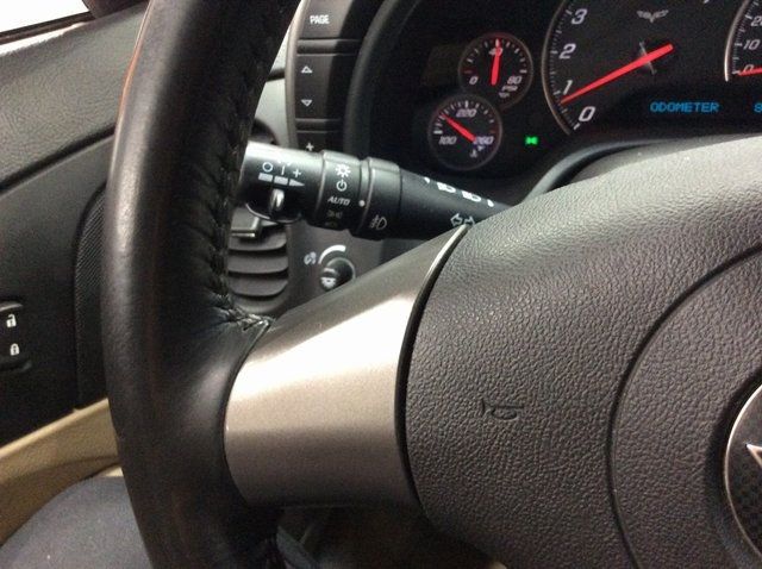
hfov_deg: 56.9
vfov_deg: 44.1
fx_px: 703
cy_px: 284
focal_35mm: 32
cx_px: 381
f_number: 2.4
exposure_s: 1/15
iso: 320
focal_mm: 3.3
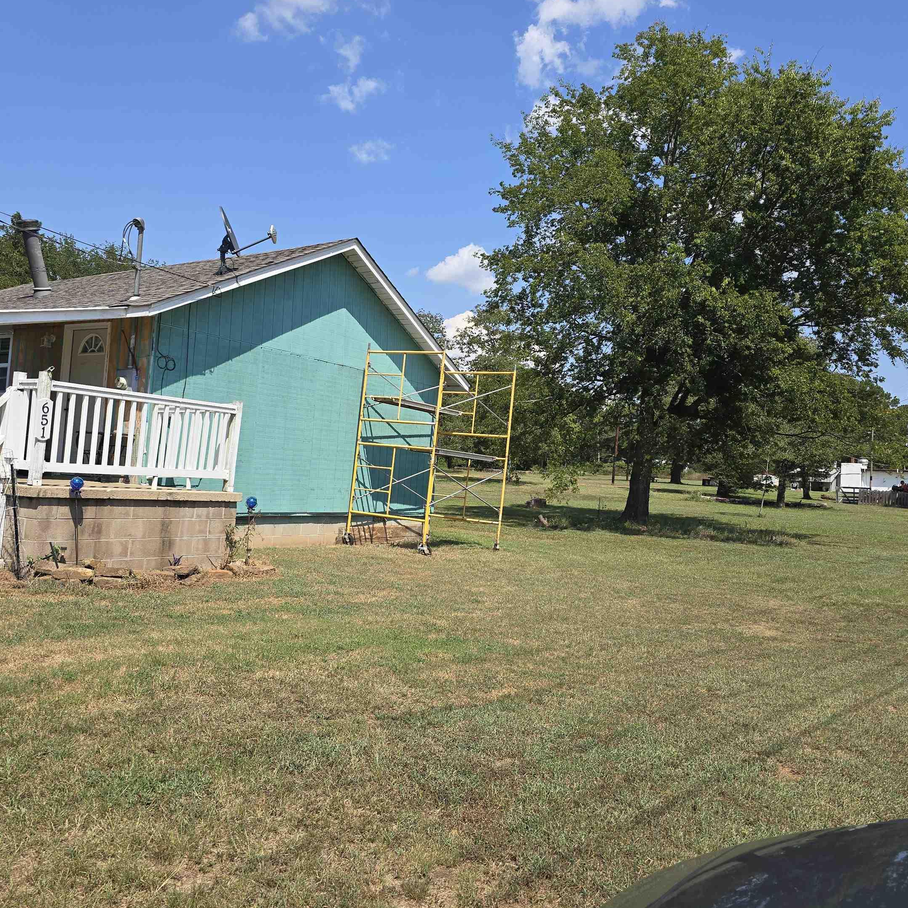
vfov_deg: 55.6
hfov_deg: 55.6
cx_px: 424
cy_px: 433
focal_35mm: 29
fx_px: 861
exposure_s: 1/871
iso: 12
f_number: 1.7
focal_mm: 6.3
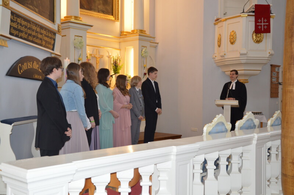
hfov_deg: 43.6
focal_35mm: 45
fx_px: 367
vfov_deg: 29.8
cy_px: 98
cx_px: 147
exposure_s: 1/60
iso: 400
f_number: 4.2
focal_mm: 30
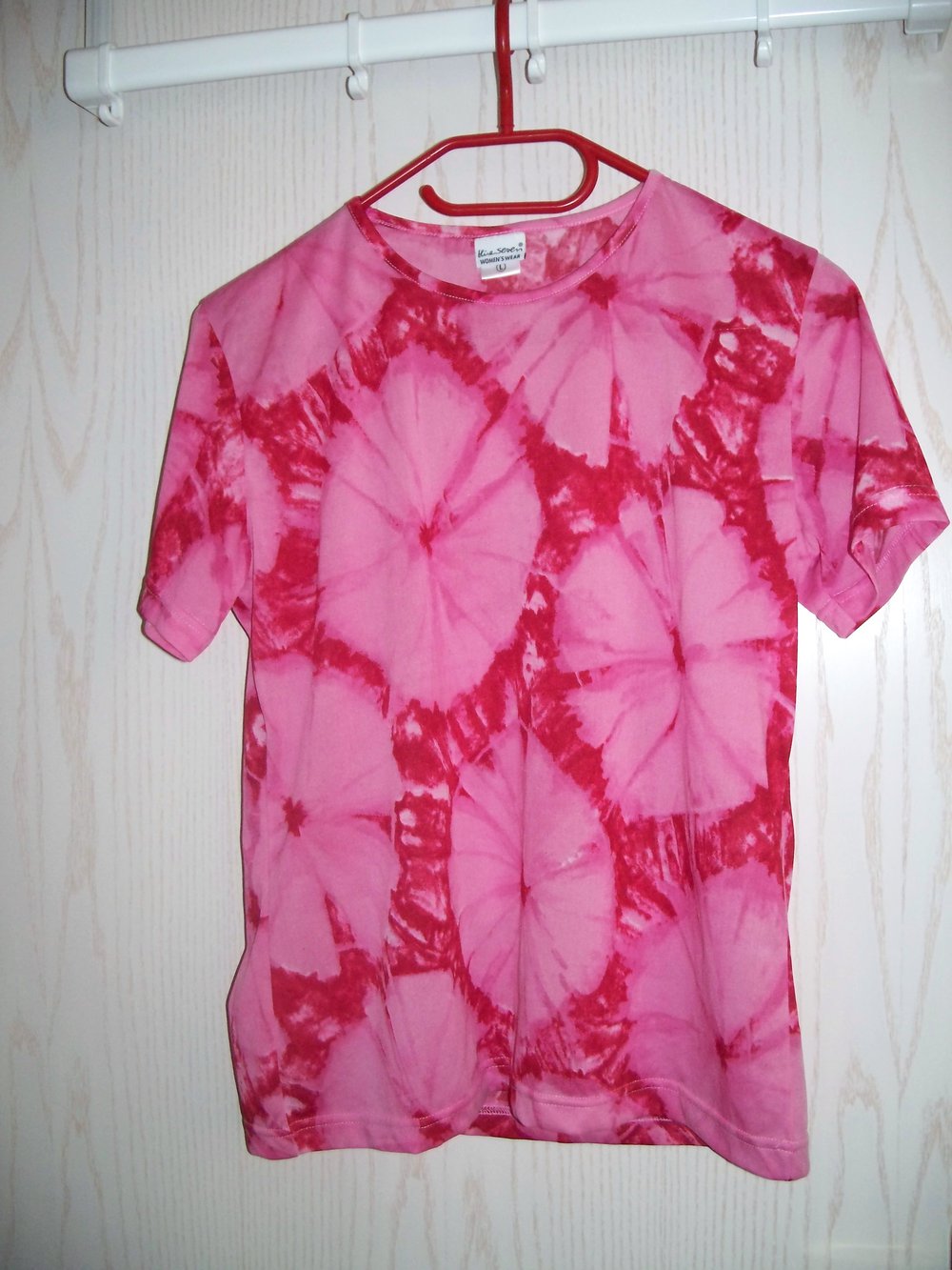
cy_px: 635
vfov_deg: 50.1
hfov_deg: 38.7
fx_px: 1357
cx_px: 476
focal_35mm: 37
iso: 400
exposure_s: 1/60
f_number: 2.8
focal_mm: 7.8
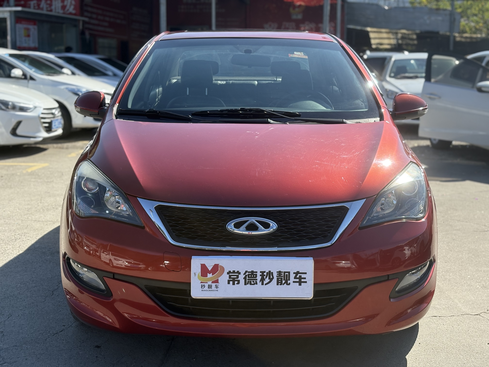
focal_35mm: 52
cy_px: 184
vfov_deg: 28.0
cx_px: 244
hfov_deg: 36.8
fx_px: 735
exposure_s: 1/2747
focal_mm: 5.96
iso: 50
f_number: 1.6
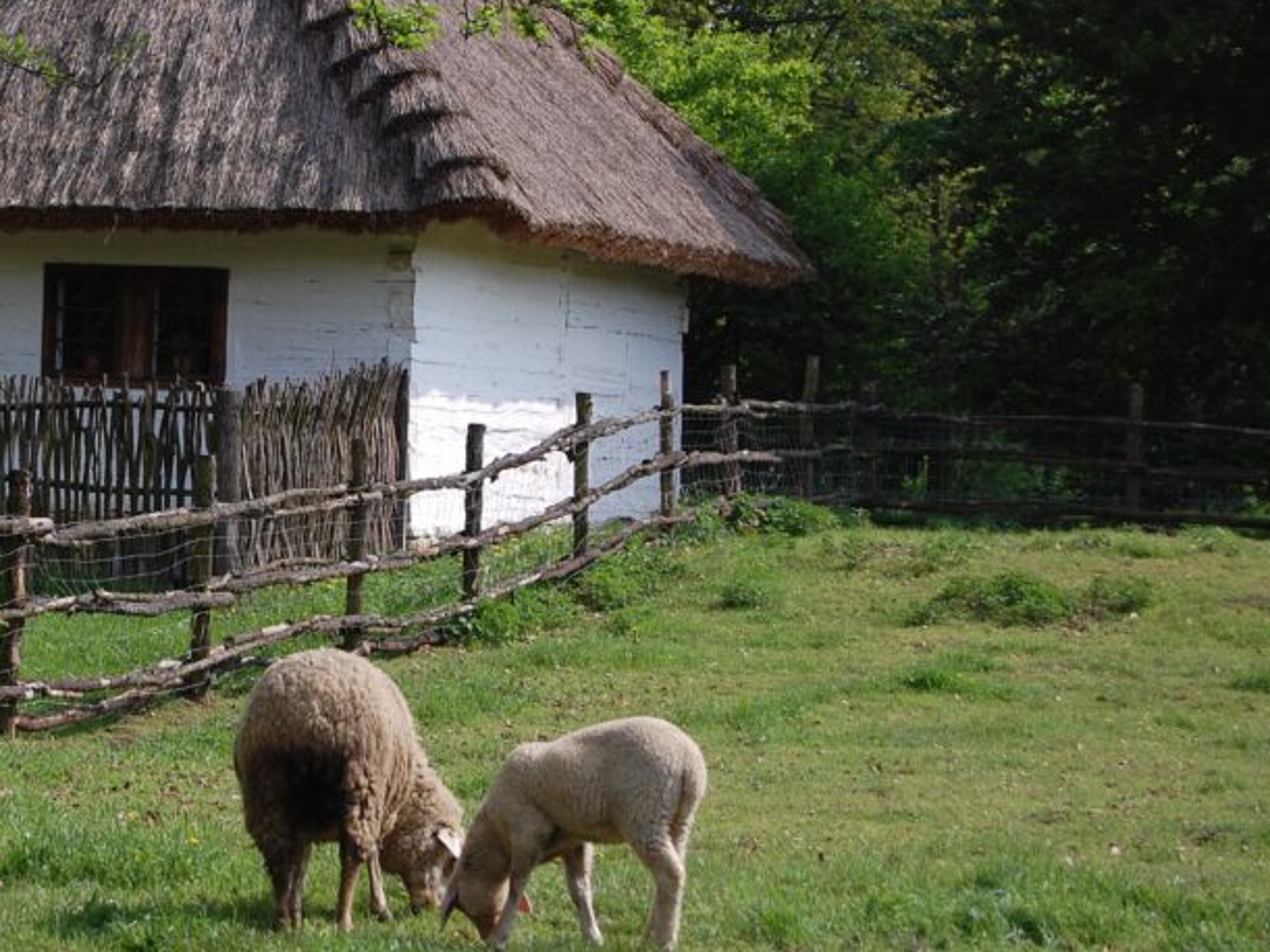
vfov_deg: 11.2
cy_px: 431
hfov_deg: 14.8
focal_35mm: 133
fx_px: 4871
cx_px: 270
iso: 280
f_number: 5.6
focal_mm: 55
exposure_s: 1/1000
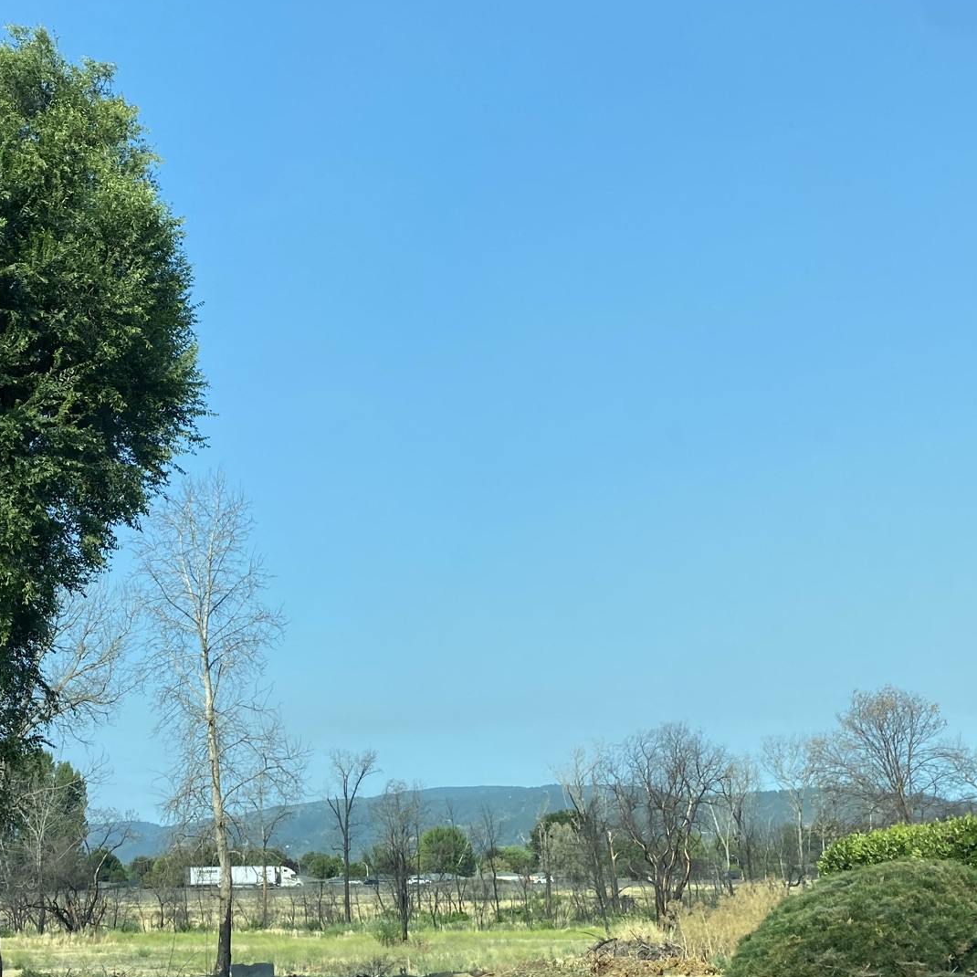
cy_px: 617
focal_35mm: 44
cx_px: 146
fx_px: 1405
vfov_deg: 38.1
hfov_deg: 36.5
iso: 32
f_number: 1.8
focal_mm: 4.25
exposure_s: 1/981
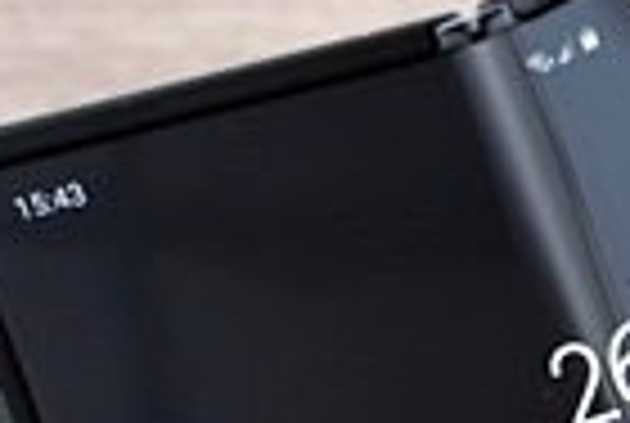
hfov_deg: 8.2
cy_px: 783
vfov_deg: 5.5
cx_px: 837
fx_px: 4314
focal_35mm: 246
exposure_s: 1/125
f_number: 4.5
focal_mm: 32
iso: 800
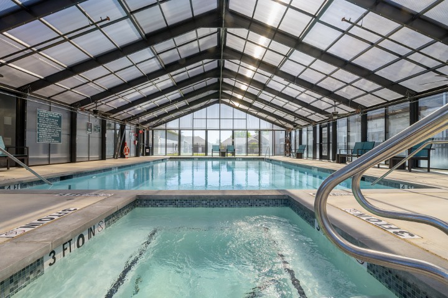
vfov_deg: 73.7
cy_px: 149
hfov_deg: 96.7
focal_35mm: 16
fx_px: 199
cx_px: 224
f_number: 16
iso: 400
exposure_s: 1/125
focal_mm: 16
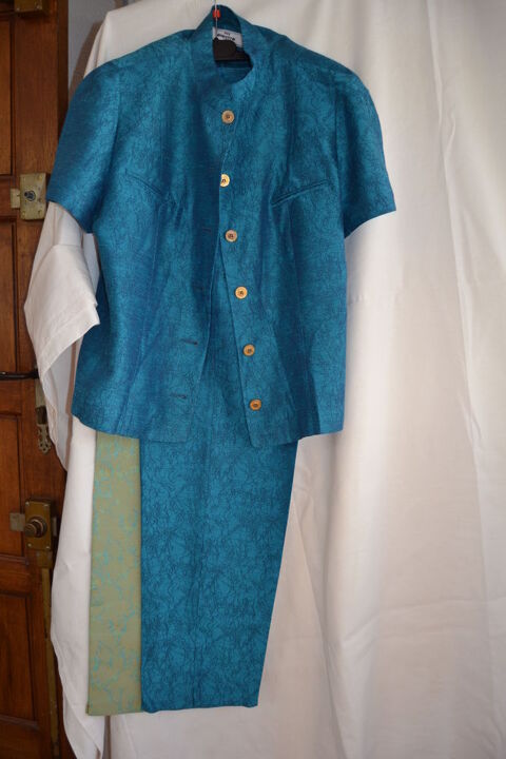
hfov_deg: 47.9
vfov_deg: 67.4
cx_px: 253
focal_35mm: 27
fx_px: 569
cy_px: 380
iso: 400
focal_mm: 18
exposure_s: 1/60
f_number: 3.5
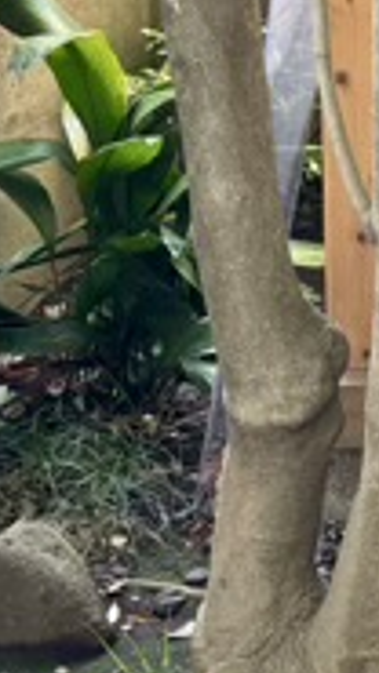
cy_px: -126
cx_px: 791
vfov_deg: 18.9
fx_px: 1913
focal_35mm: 107
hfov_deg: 10.3
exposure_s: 1/121
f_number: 1.6
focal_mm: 5.96
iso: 100
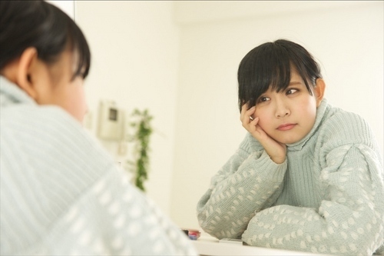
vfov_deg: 19.4
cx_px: 192
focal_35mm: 70
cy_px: 128
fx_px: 746
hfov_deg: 28.9
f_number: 4
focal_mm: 70
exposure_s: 1/125
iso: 320
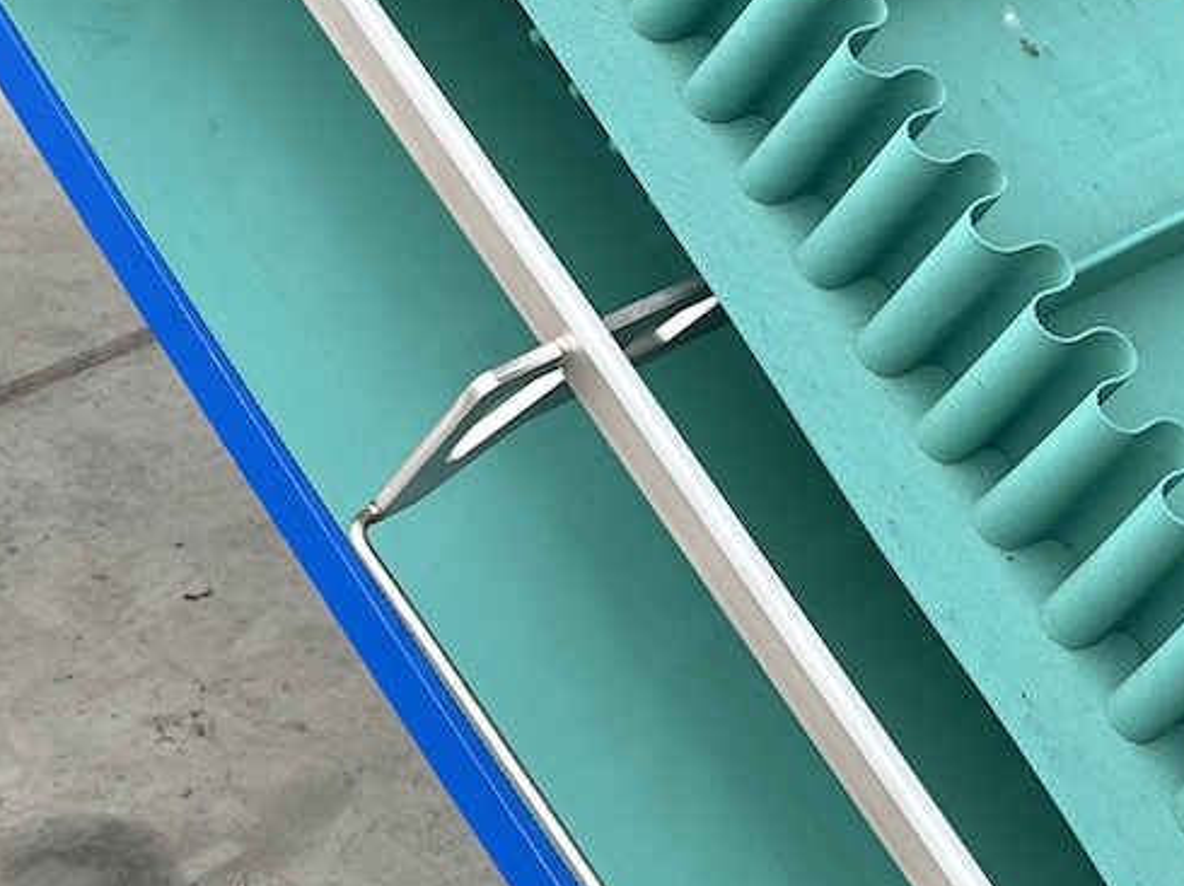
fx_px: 3350
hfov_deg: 20.0
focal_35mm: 98
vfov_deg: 14.6
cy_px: -138
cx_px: 691
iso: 64
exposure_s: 1/164
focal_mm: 6.86
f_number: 1.78
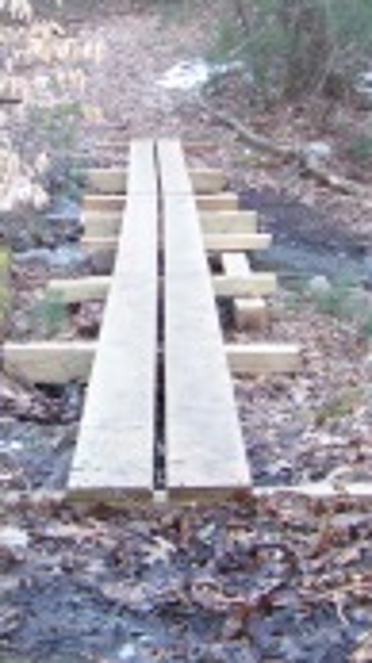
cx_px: 159
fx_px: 1389
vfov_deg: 26.6
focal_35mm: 79
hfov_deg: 15.3
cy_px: 195
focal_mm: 5.85
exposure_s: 1/30
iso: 118
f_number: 2.8
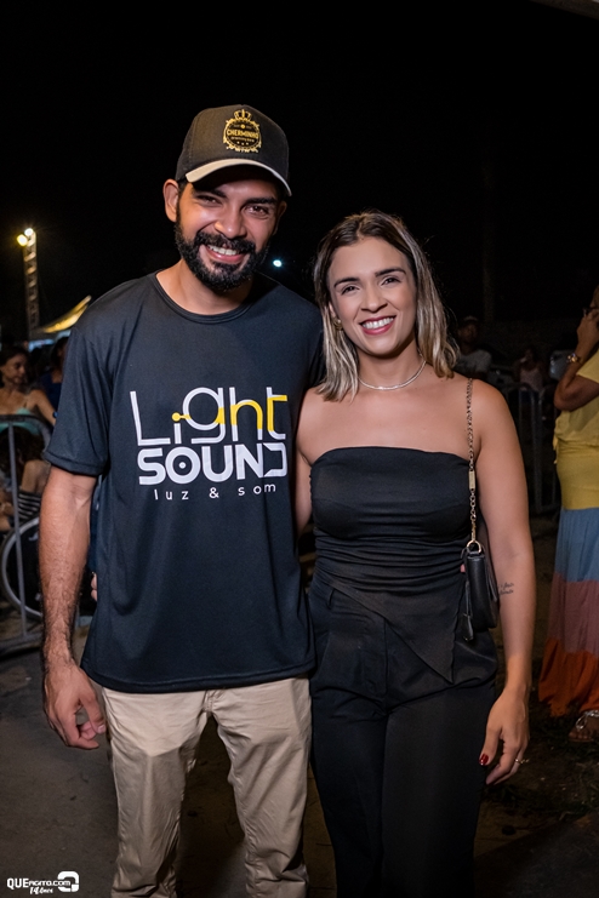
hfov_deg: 36.9
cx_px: 300
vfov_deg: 53.1
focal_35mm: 36
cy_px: 449
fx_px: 898
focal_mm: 24
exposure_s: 1/500
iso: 2500
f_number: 2.5
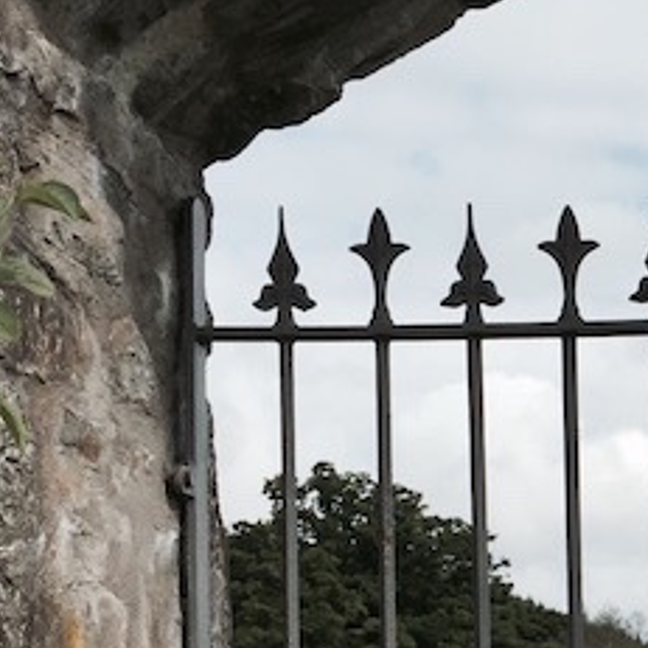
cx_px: 870
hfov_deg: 16.3
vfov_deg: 16.6
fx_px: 2118
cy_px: 781
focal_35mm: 100
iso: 32
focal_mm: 4.15
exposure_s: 1/1721
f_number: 2.2
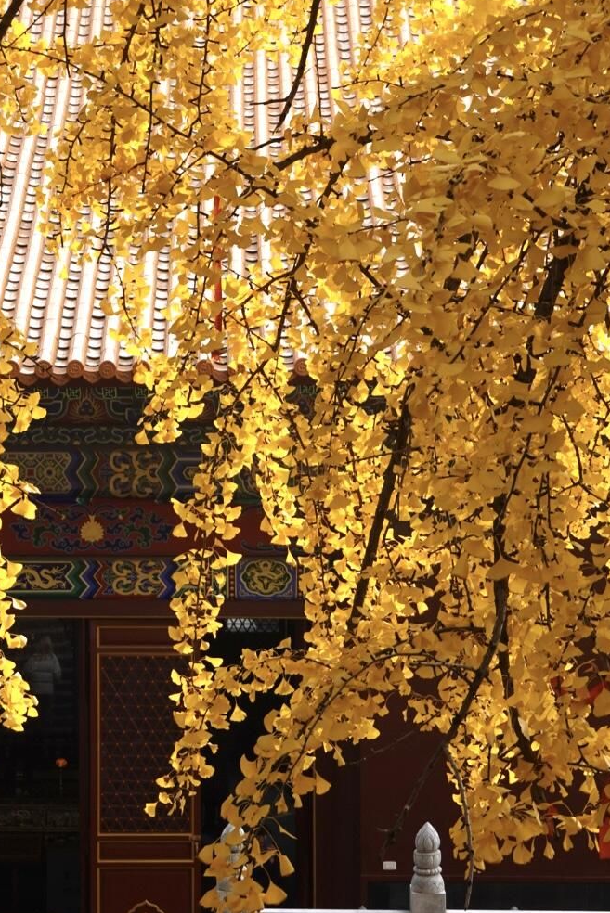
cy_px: 231
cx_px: 193
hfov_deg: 14.8
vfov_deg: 21.9
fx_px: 2336
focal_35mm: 92
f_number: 4
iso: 100
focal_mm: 20.69
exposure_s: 1/200
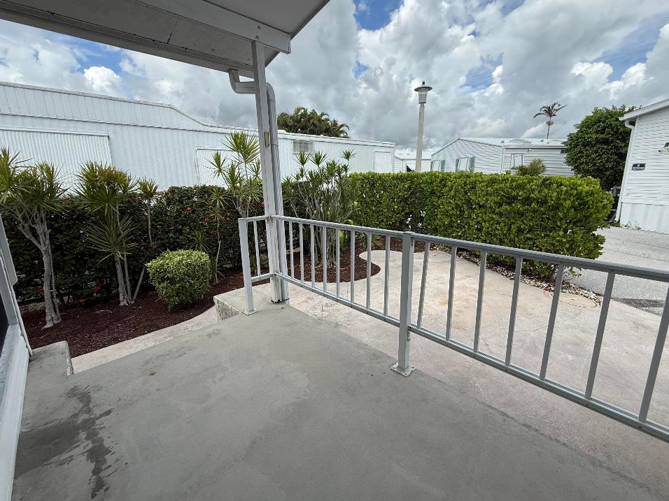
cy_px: 236
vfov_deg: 81.7
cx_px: 338
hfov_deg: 98.2
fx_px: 290
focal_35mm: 15
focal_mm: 2.22
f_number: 2.2
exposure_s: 1/1464
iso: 50
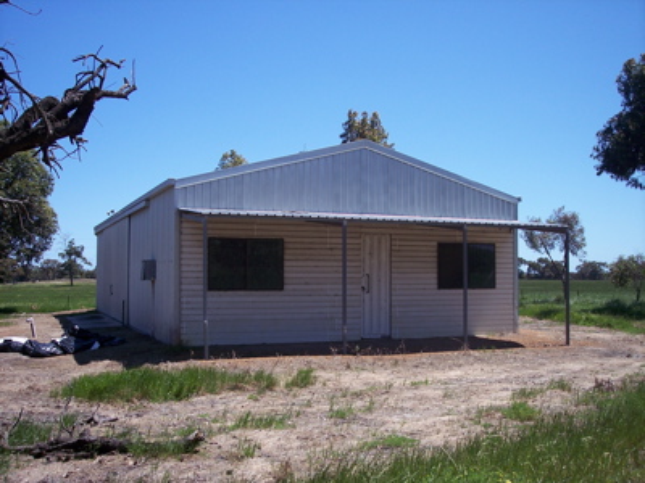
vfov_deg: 36.8
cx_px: 322
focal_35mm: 39
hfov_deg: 47.9
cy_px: 242
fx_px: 727
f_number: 4
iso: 100
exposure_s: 1/750
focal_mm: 8
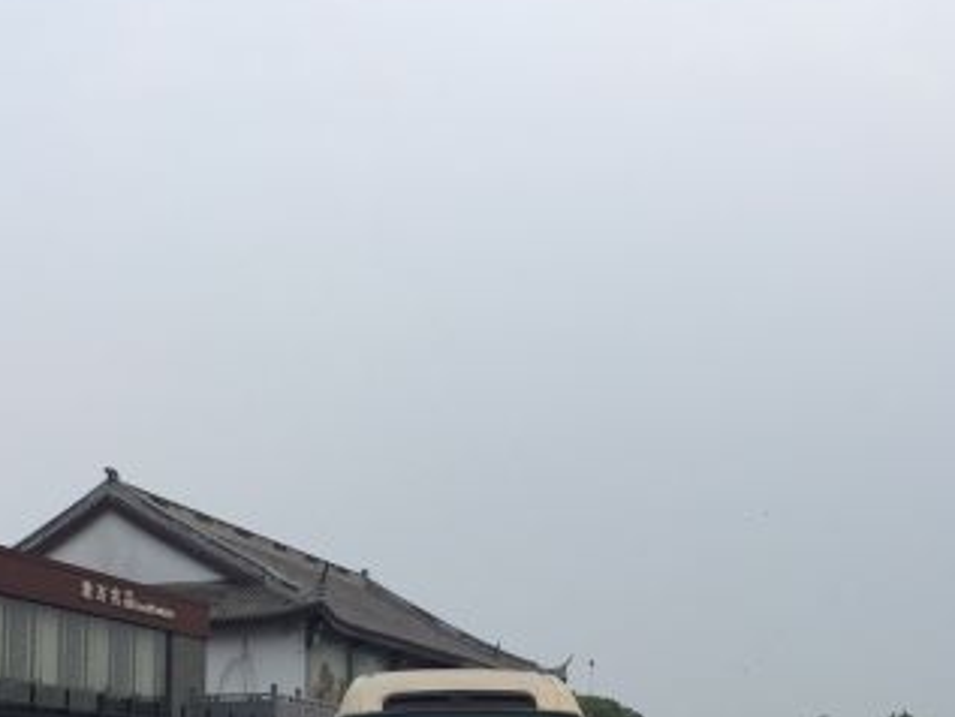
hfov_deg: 30.1
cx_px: 352
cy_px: 649
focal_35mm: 64
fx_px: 1766
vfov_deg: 22.4
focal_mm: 4.15
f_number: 2.2
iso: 32
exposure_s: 1/377
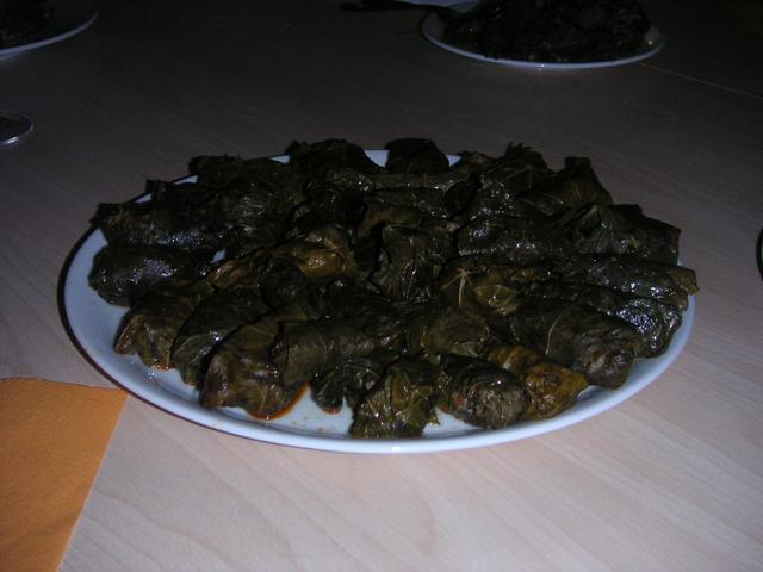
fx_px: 1058
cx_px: 382
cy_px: 286
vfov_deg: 30.3
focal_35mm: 48
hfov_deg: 39.7
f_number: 2.9
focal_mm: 7.4
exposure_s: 1/45
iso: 160
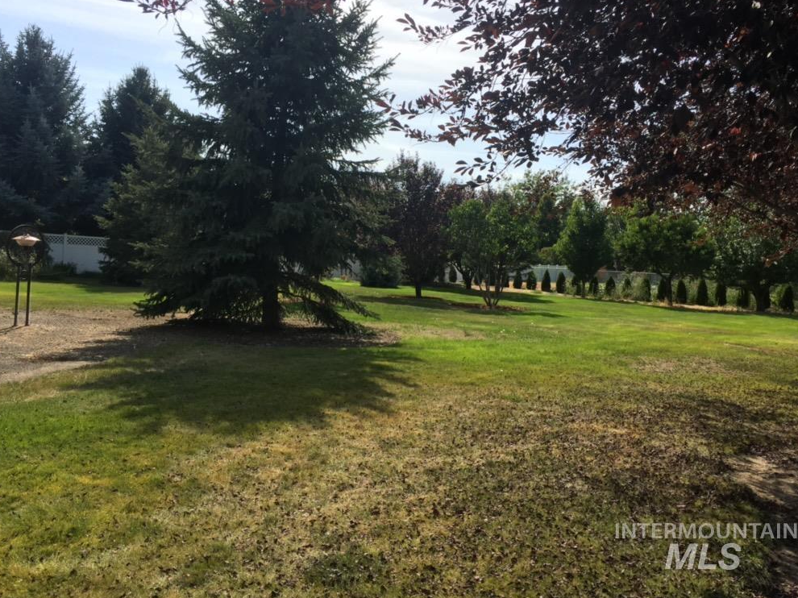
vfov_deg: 46.8
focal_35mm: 30
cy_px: 305
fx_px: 691
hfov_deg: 60.0
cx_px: 389
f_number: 2.2
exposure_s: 1/1582
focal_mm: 4.15
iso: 32
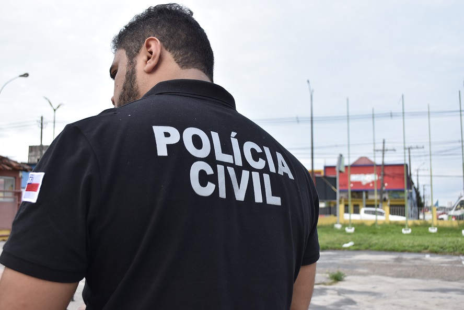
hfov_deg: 53.1
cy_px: 155
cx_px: 232
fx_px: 464
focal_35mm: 36
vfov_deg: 36.9
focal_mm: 24
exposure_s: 1/100
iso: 320
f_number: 5
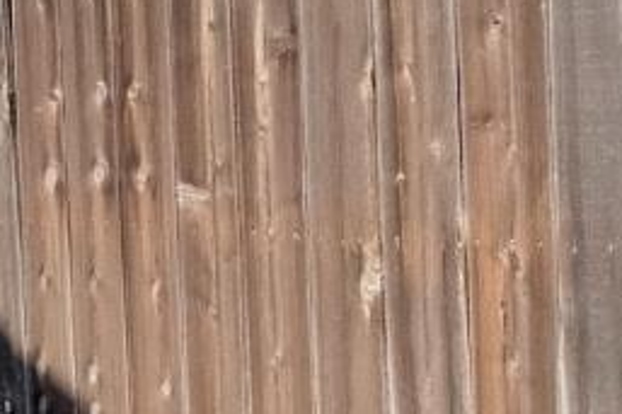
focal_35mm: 105
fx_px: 1813
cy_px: 153
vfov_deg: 13.0
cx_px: -1108
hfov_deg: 12.2
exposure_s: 1/800
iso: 400
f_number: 8
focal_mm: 12
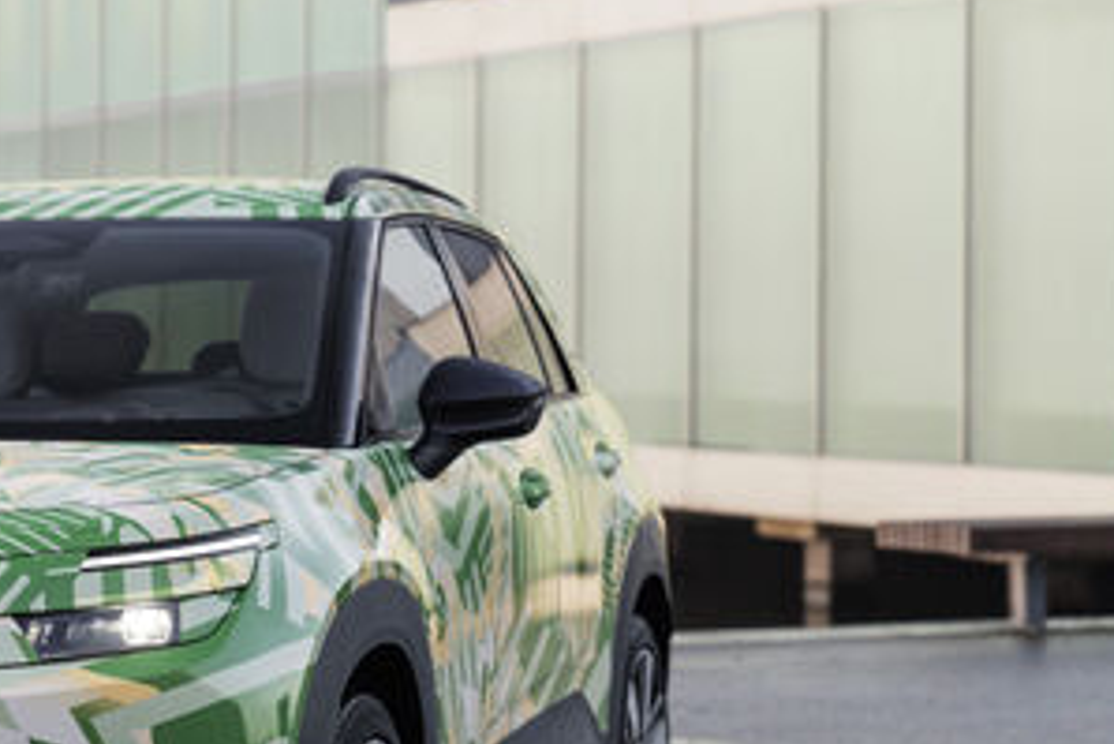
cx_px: 11
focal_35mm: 144
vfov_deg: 9.5
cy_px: 537
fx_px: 4458
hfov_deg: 14.0
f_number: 2.8
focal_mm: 70
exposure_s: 1/320
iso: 400
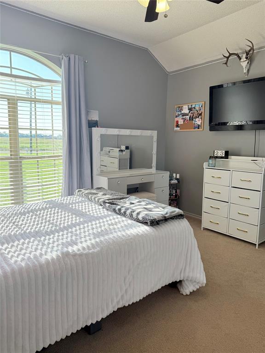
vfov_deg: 71.6
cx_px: 132
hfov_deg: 56.8
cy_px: 176
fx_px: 245
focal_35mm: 24
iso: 100
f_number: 1.78
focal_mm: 6.76
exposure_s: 1/598
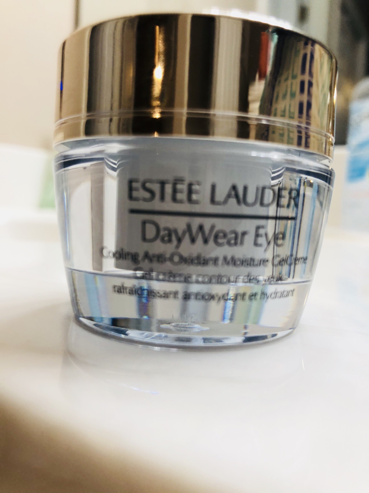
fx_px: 398
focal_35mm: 28
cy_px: 246
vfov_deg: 63.4
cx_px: 184
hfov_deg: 49.7
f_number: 1.8
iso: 32
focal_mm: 3.99
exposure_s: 1/30
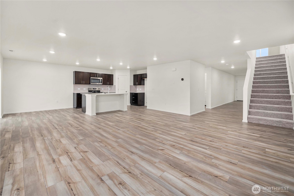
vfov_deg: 81.3
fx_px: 114
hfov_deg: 104.2
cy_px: 98
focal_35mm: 14
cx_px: 147
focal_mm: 14
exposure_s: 1/60
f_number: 7.1
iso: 200
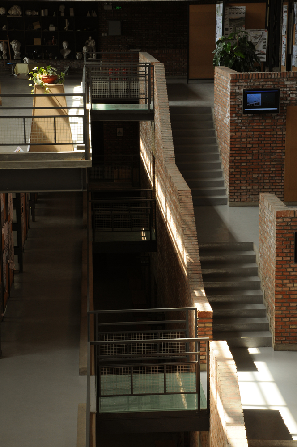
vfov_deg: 23.4
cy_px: 224
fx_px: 1080
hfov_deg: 15.7
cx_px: 148
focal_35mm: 87
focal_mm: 58
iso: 320
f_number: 9
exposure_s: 1/30
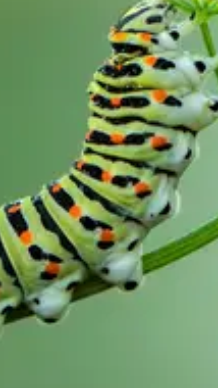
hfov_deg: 2.3
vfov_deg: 4.1
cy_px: 203
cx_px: 118
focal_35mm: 522
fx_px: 5356
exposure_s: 1/160
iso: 200
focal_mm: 105
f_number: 6.3
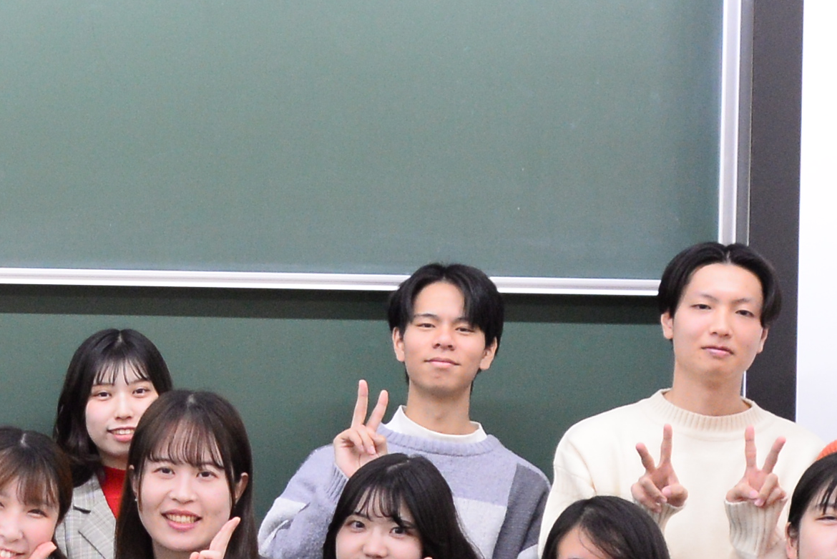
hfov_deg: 11.1
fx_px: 4186
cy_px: 534
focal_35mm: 180
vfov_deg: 7.6
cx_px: -313
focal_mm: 35
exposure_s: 1/125
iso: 1600
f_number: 5.6
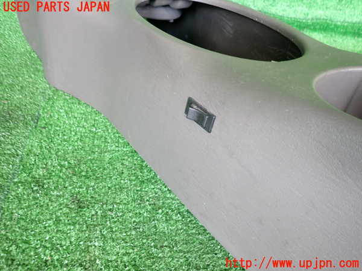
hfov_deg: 69.4
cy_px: 136
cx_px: 181
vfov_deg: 54.9
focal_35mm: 25
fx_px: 261
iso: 200
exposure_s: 1/60
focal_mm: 4.5
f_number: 2
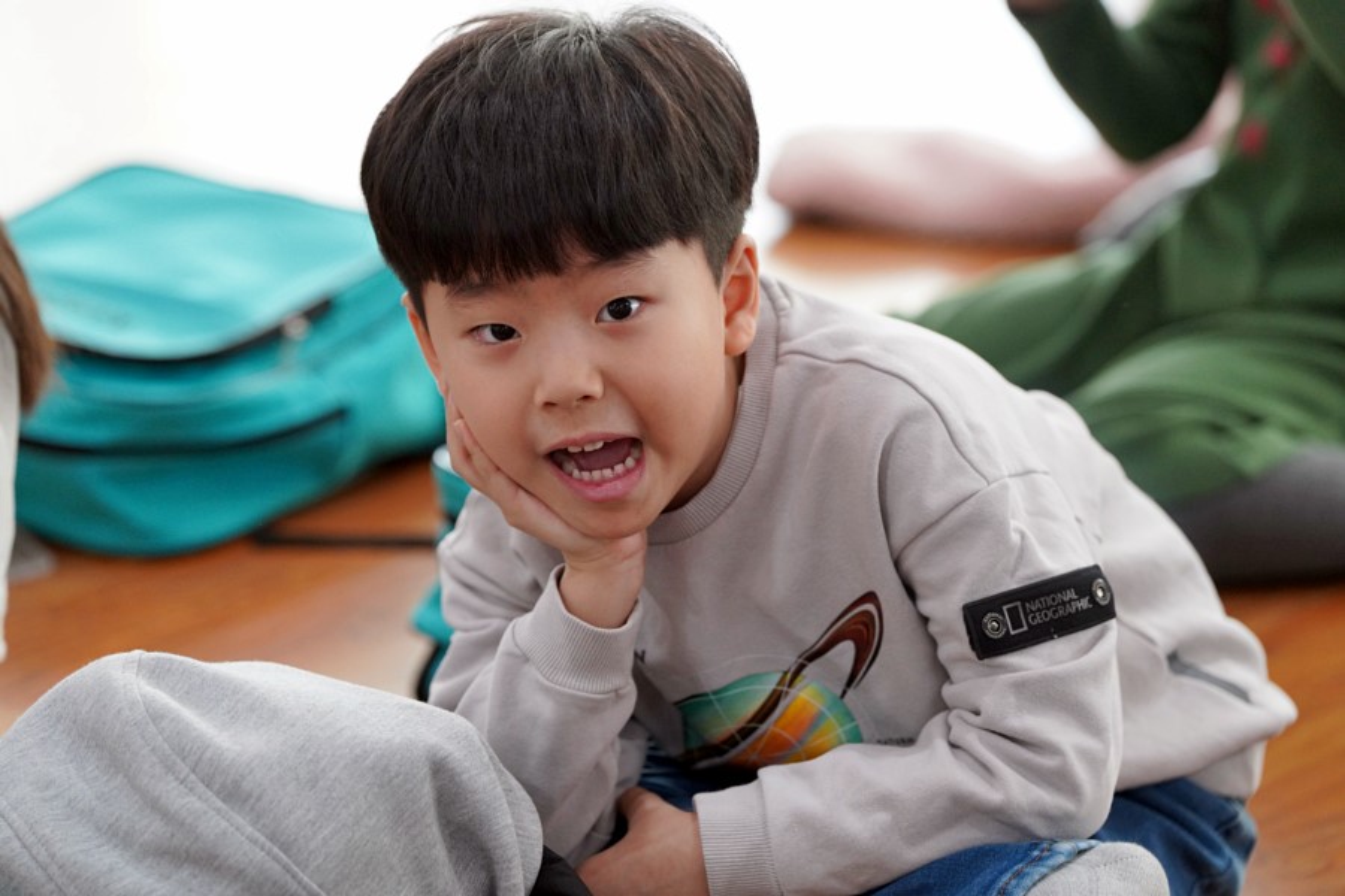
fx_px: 7023
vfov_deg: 7.3
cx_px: 672
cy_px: 448
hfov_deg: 10.9
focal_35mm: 188
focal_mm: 188
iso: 2000
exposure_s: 1/200
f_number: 4
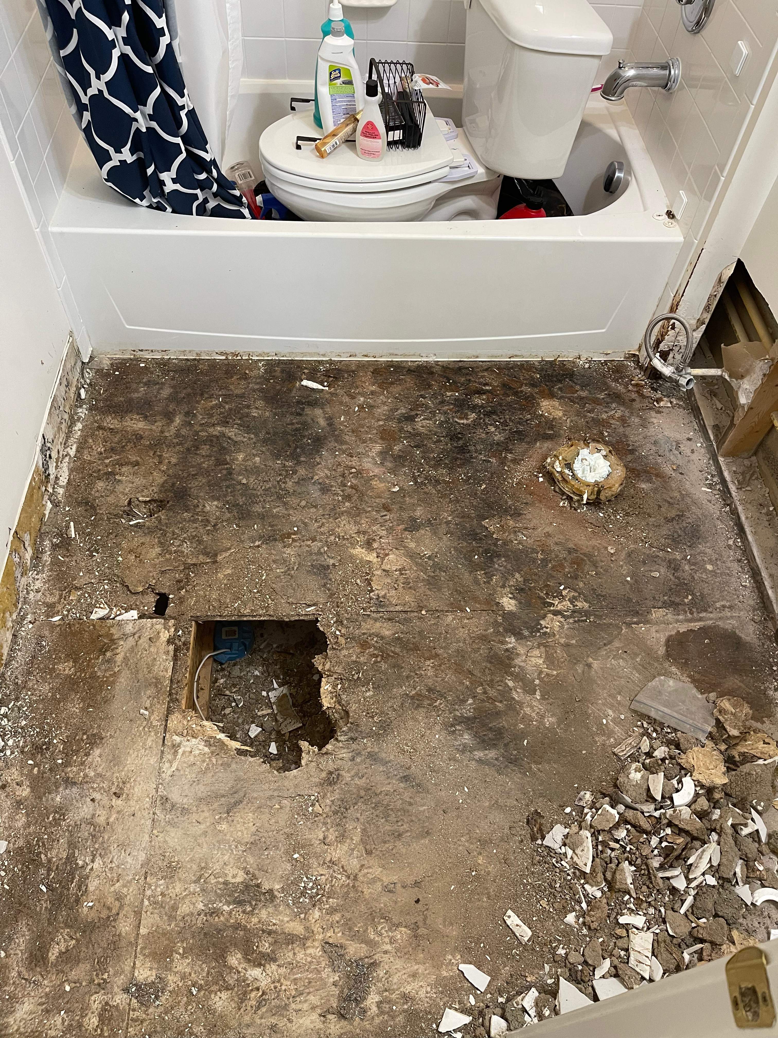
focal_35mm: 26
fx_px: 779
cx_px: 389
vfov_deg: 67.3
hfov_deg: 53.1
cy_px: 519
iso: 250
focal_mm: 5.1
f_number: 1.6
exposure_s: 1/60
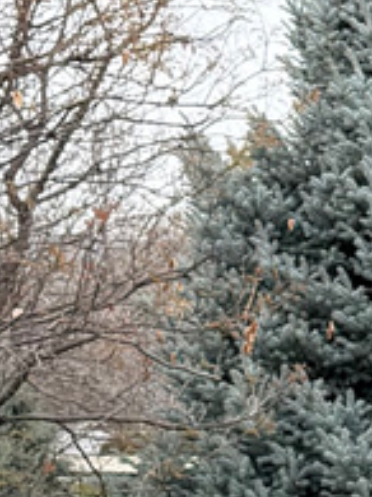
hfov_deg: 7.3
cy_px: 617
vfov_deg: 10.3
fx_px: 2711
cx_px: 922
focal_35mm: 189
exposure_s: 1/1585
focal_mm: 6.76
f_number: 1.78
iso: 80
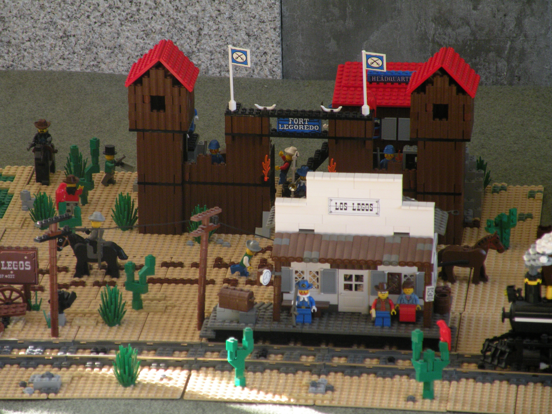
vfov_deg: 6.6
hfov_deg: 8.8
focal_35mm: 225
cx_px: 276
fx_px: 3588
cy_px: 207
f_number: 4.5
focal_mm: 39.8
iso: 205
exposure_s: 1/62.8
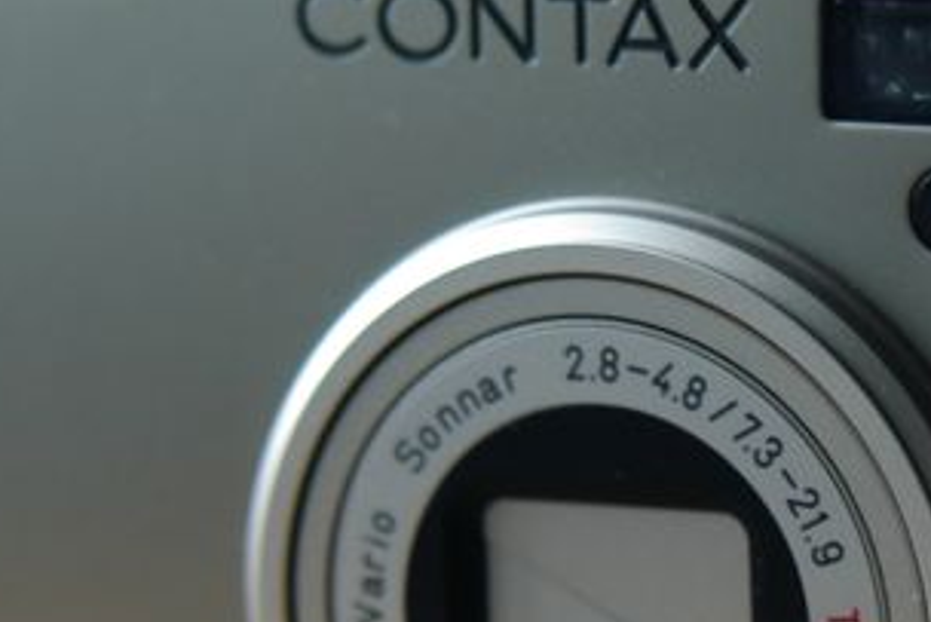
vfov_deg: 4.1
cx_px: 885
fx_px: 8675
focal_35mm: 335
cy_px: 444
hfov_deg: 6.1
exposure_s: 1/15
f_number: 4.5
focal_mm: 85
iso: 200
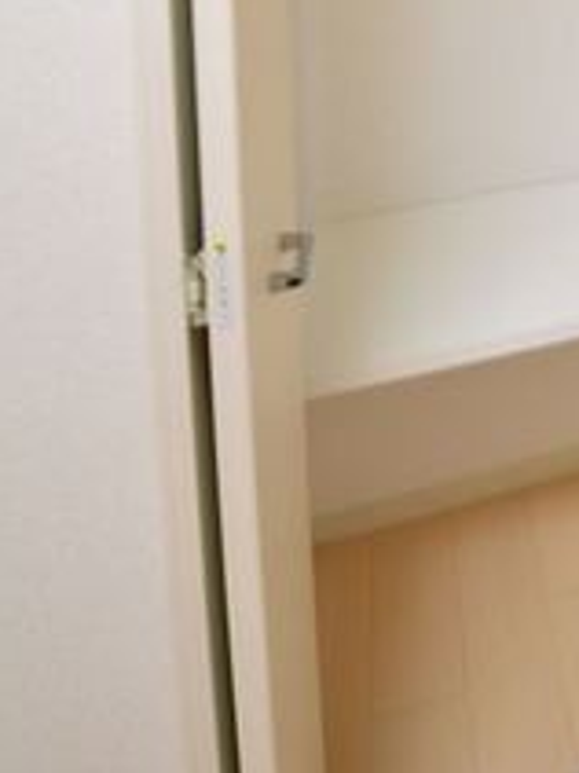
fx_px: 781
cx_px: 689
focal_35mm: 35
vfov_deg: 38.6
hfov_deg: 33.4
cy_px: -158
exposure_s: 1/5
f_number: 4.5
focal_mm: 8
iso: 100
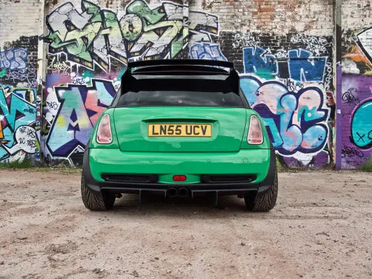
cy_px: 140
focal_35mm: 28
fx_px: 301
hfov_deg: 63.4
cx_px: 186
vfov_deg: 49.8
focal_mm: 14
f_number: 5.6
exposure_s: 1/200
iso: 100
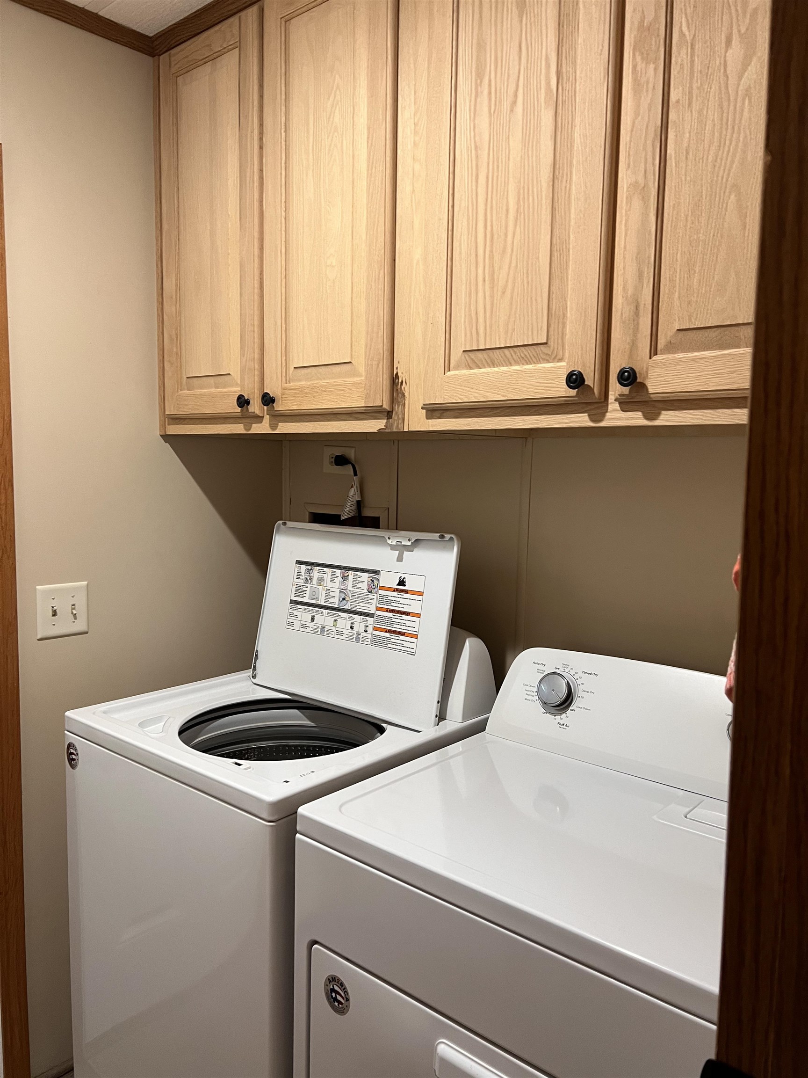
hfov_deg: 53.1
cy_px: 539
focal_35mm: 26
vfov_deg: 67.3
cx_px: 404
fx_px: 809
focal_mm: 5.7
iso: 160
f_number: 1.5
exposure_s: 1/60
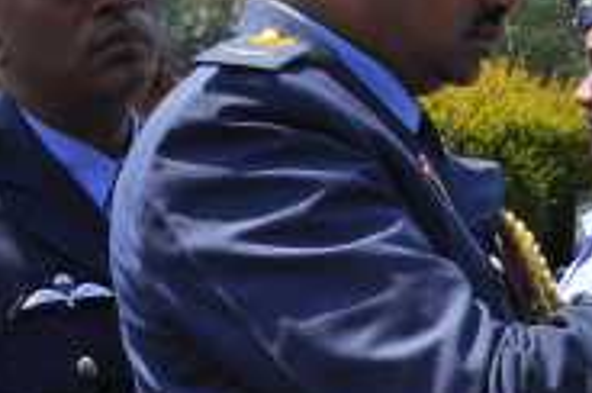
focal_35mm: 127
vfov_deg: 10.8
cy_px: 151
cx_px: 698
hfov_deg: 15.6
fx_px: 2085
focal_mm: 26
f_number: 13
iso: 200
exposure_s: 1/160
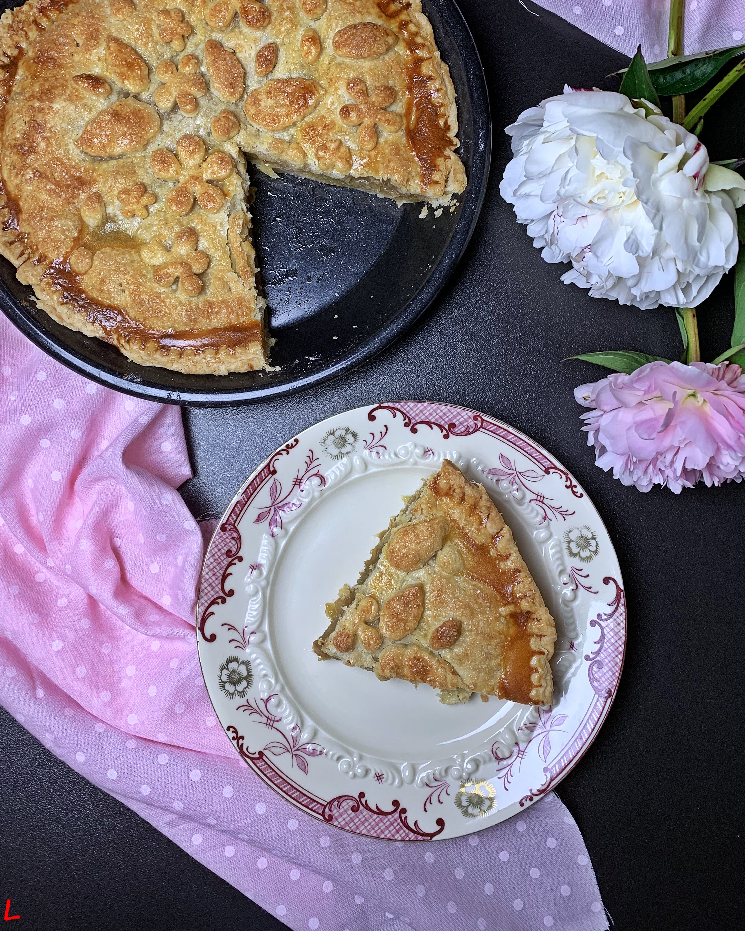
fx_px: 854
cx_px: 372
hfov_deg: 47.1
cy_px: 368
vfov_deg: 56.7
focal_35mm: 31
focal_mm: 4.25
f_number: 1.8
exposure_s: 1/100
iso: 50
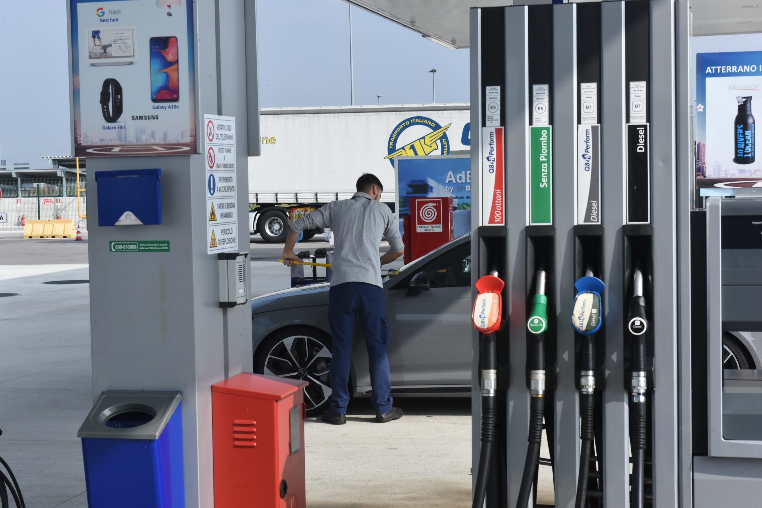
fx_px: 1482
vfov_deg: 19.5
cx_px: 381
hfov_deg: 28.8
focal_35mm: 70
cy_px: 254
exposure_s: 1/320
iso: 400
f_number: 13
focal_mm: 70
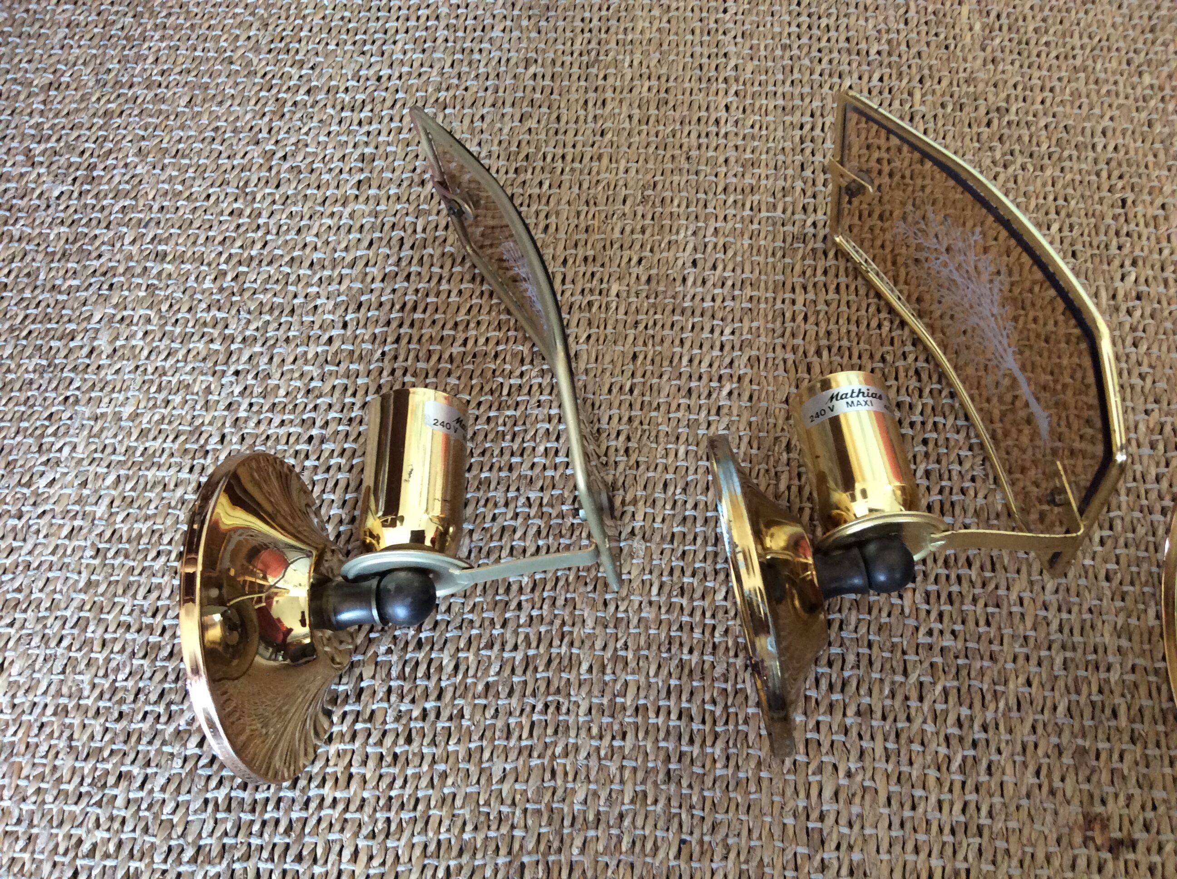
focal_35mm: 32
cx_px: 588
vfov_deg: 44.1
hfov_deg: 56.9
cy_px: 440
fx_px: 1086
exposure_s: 1/25
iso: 125
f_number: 2.4
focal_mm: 3.3
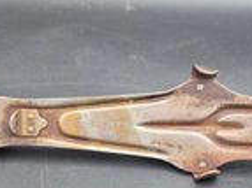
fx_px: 400
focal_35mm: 55
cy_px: 180
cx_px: 112
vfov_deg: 25.4
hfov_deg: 34.9
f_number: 1.8
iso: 200
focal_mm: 5.4
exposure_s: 1/120
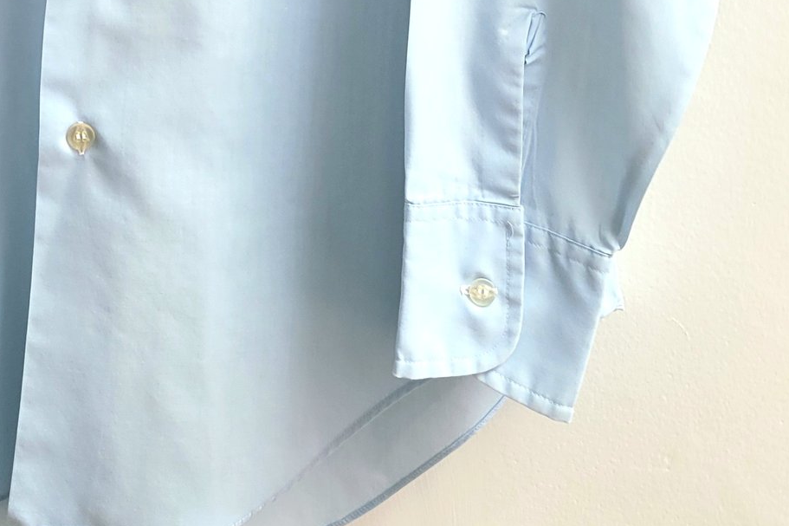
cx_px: 160
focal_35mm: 76
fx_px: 1665
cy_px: -428
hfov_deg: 26.2
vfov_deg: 15.4
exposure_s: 1/120
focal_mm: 5.4
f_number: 1.8
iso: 64
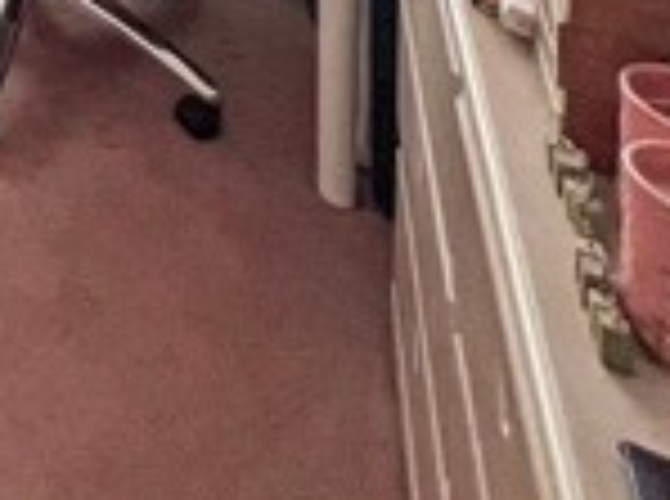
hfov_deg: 22.7
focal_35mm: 56
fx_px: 1081
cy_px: -559
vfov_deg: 17.1
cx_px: -486
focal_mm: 1.57
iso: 64
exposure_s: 1/99
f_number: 1.8
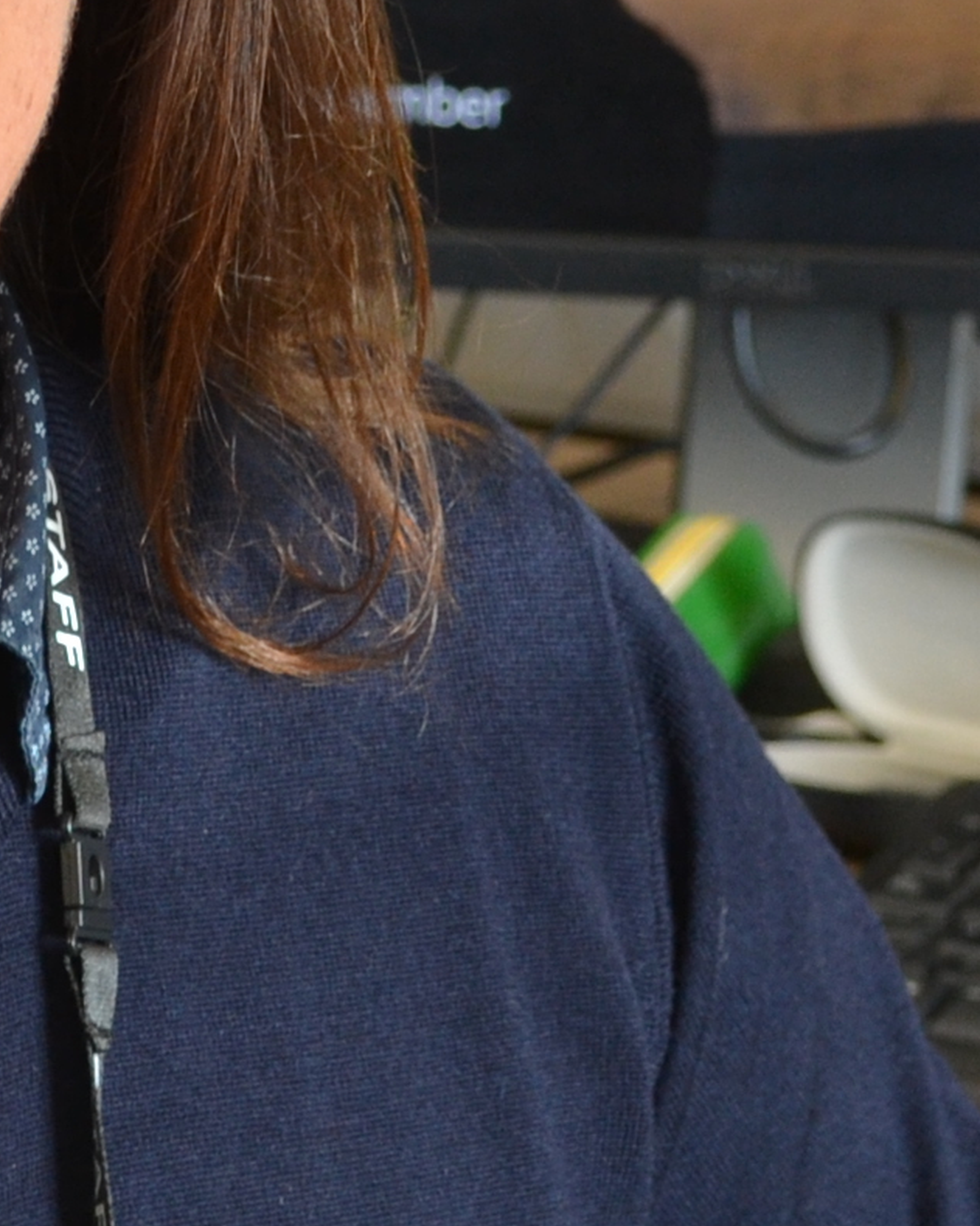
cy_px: 438
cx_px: 446
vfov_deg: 10.4
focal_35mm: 185
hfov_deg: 8.4
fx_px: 6709
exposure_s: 1/40
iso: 400
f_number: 4.5
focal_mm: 30
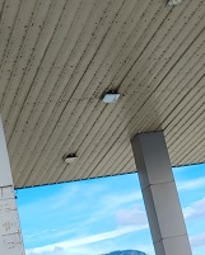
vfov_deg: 18.3
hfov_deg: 14.5
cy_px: 133
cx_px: 191
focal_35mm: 105
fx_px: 796
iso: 50
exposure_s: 1/200
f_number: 1.9
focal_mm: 6.12
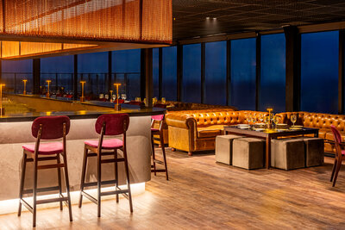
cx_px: 172
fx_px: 460
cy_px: 115
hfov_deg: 41.1
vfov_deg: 28.1
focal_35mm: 48
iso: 500
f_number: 9
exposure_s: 1/6
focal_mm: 48
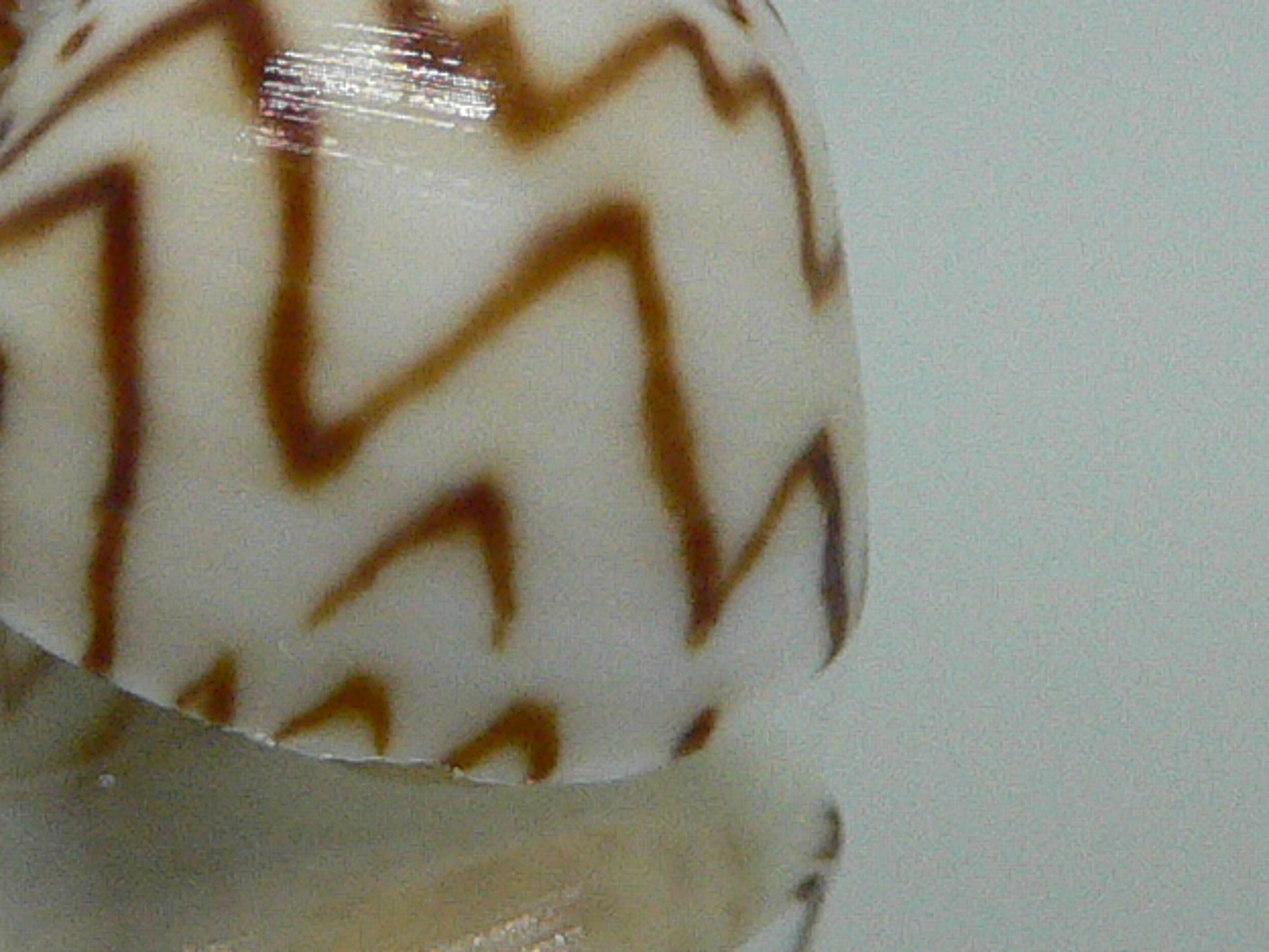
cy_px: 226
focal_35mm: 113
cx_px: 441
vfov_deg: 13.1
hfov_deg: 17.4
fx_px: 4143
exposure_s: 1/60
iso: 200
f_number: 2.8
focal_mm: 4.6
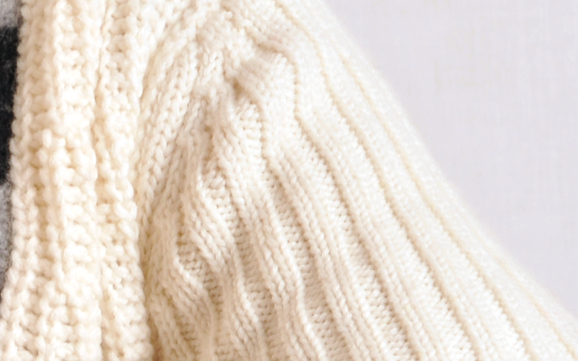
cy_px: 69
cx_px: -423
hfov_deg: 5.4
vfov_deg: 3.4
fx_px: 6007
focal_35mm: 381
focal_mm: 55
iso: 200
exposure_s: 1/125
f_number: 11
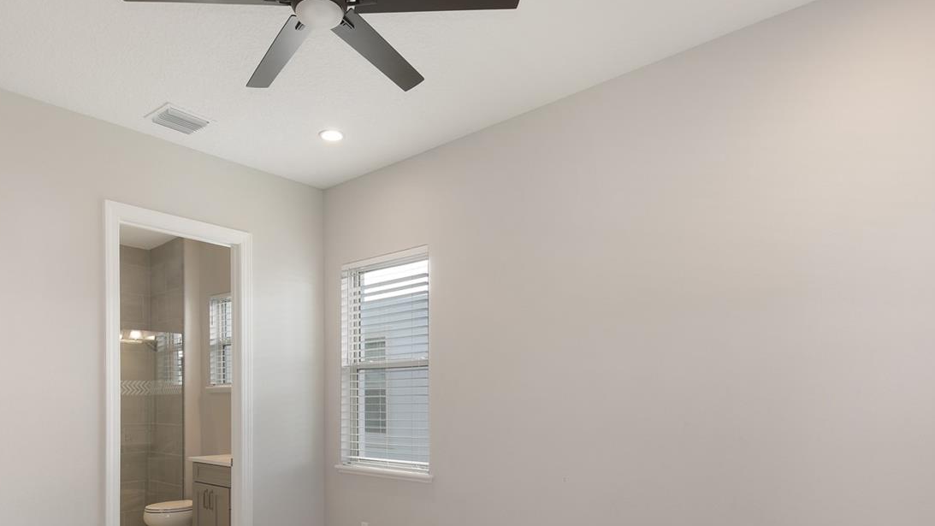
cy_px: 398
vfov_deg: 47.6
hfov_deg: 78.2
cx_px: 398
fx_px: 570
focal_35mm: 23
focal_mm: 10
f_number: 9
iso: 100
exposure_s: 1/15
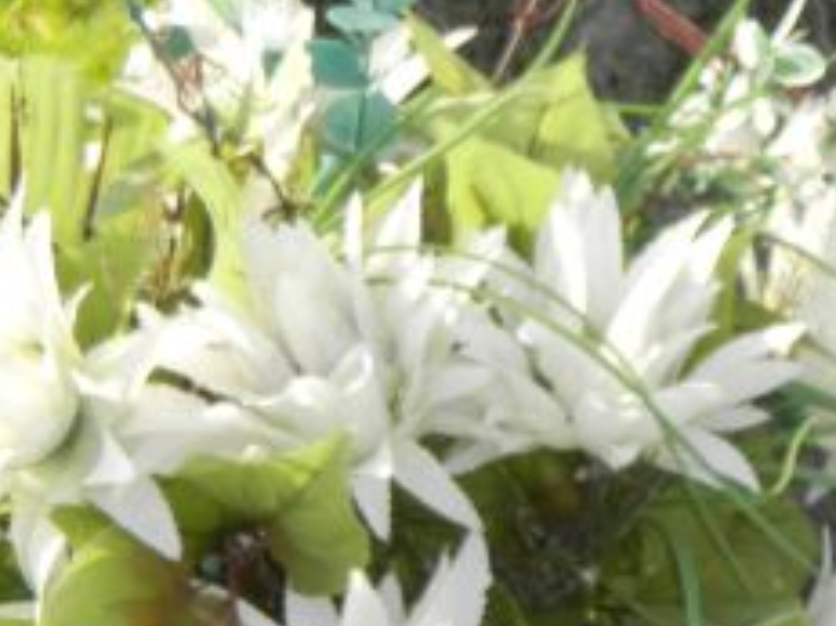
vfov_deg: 8.9
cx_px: 1133
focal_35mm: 167
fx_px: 4031
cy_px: 295
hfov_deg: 11.5
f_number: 4.2
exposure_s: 1/210
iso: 80
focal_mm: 9.9
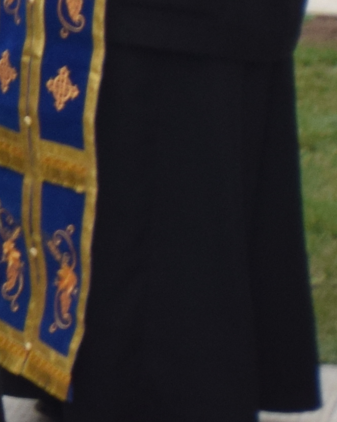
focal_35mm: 225
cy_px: -213
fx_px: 2805
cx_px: -1114
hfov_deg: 5.7
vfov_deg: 8.4
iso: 400
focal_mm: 22
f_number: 7.1
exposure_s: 1/200
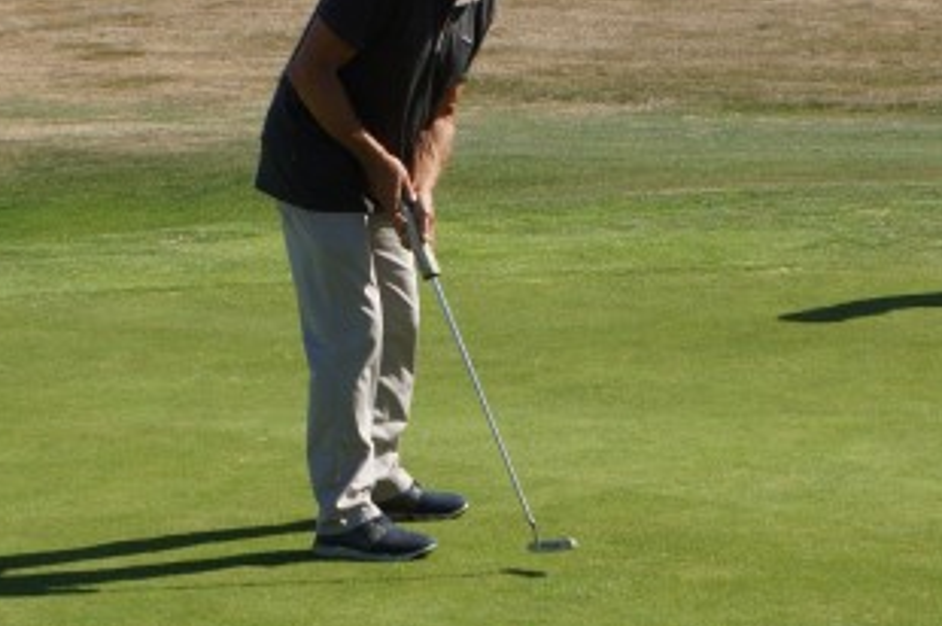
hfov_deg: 15.9
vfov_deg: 10.6
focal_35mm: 129
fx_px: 3372
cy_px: 492
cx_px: 486
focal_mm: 26
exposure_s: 1/400
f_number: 6.3
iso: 100
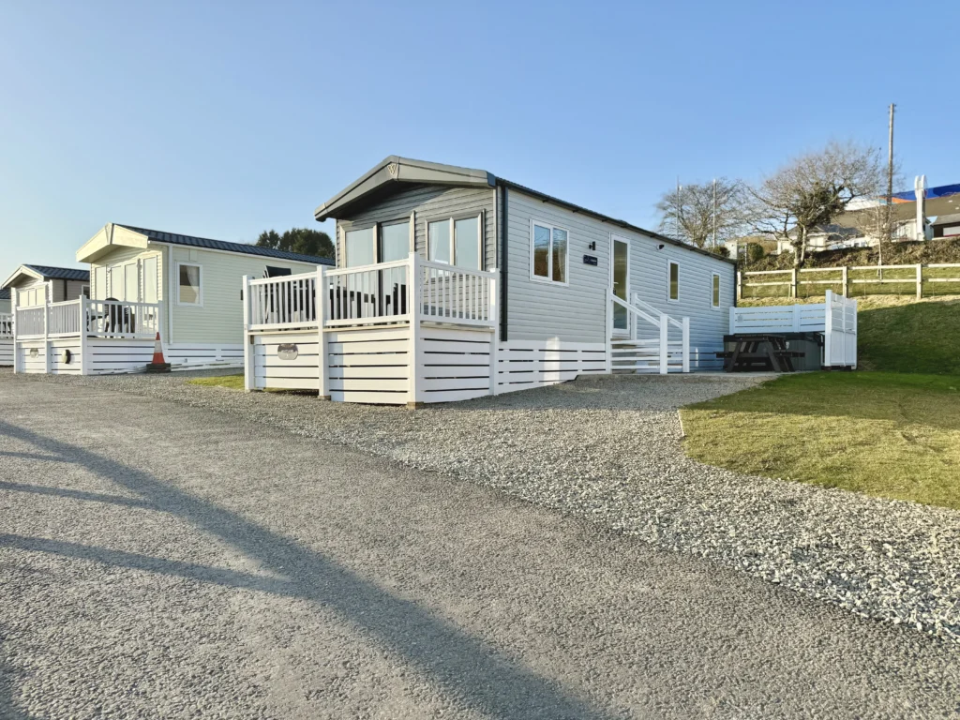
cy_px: 360
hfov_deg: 71.6
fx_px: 666
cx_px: 480
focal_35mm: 24
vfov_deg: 56.8
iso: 80
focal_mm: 6.76
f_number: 1.78
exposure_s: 1/2907
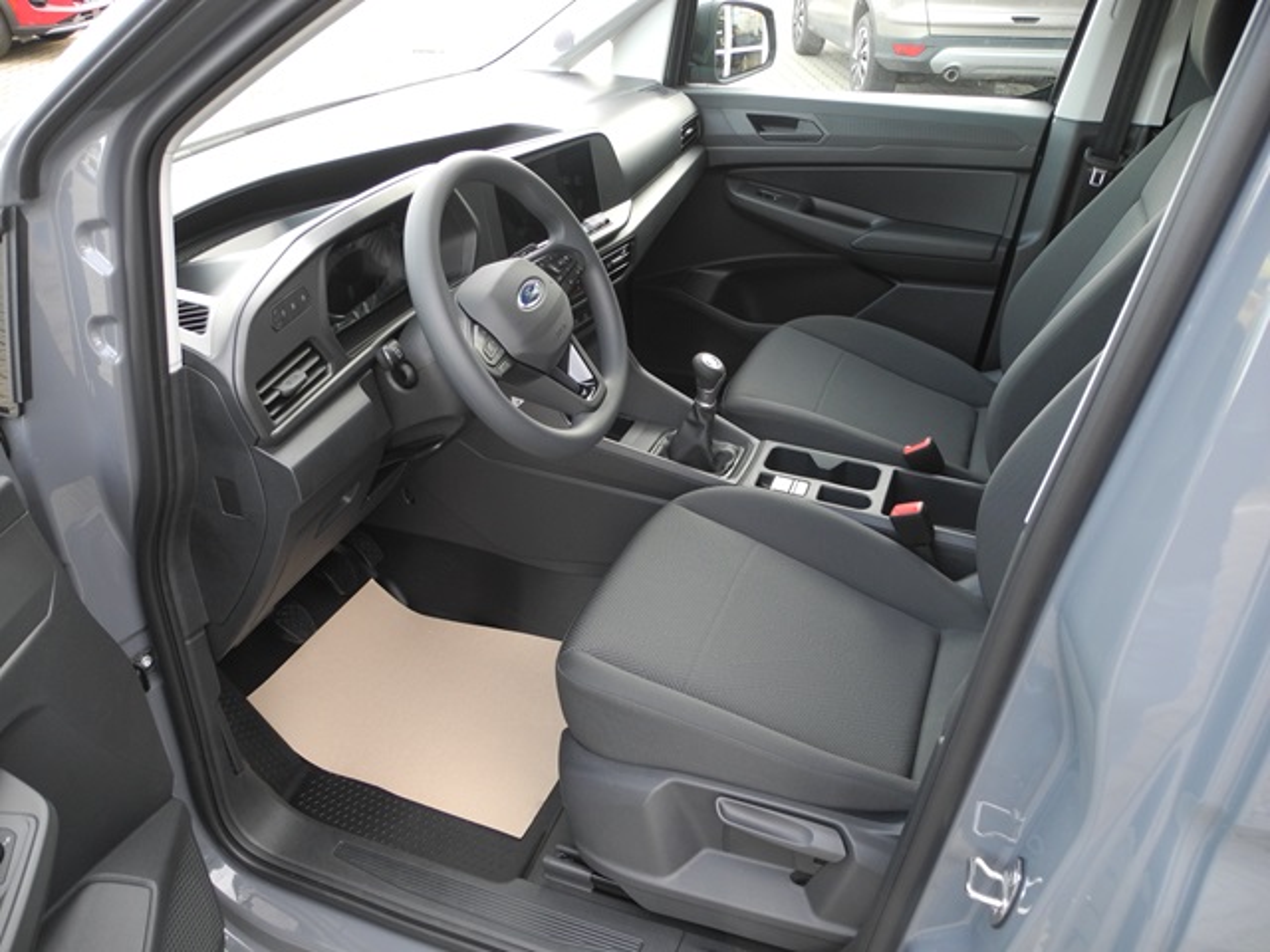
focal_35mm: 28
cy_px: 476
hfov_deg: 63.4
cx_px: 635
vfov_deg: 49.7
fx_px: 1027
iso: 160
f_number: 2.8
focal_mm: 6
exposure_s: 1/30
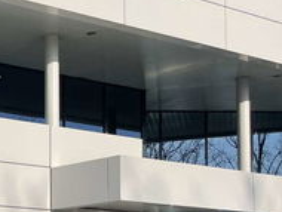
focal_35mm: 105
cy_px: 289
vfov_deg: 13.5
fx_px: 856
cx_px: -205
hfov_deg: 16.2
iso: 32
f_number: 1.6
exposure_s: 1/7299
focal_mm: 4.2
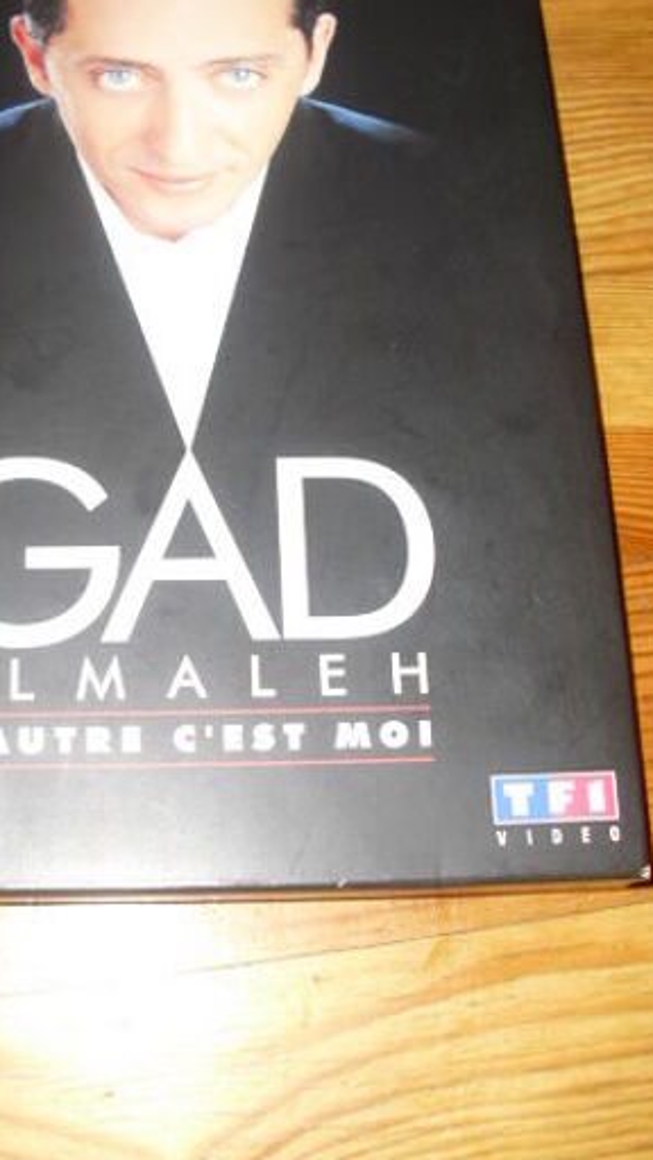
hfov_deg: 24.2
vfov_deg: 41.9
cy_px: 471
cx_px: 177
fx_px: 1508
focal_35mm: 49
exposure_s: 1/60
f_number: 3.1
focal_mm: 6.3
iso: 100
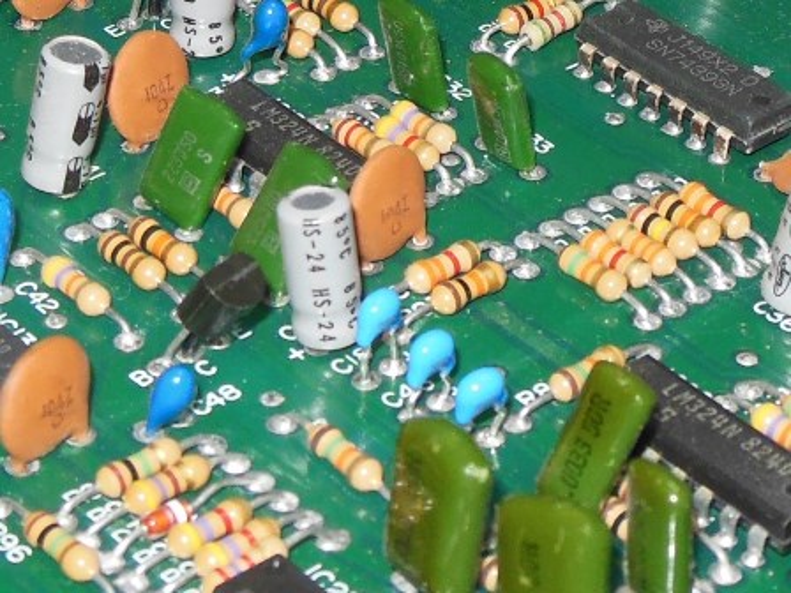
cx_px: 396
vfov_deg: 33.6
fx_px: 983
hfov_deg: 43.9
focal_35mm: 43
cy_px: 296
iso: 200
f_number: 7.5
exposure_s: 1/30
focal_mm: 7.7
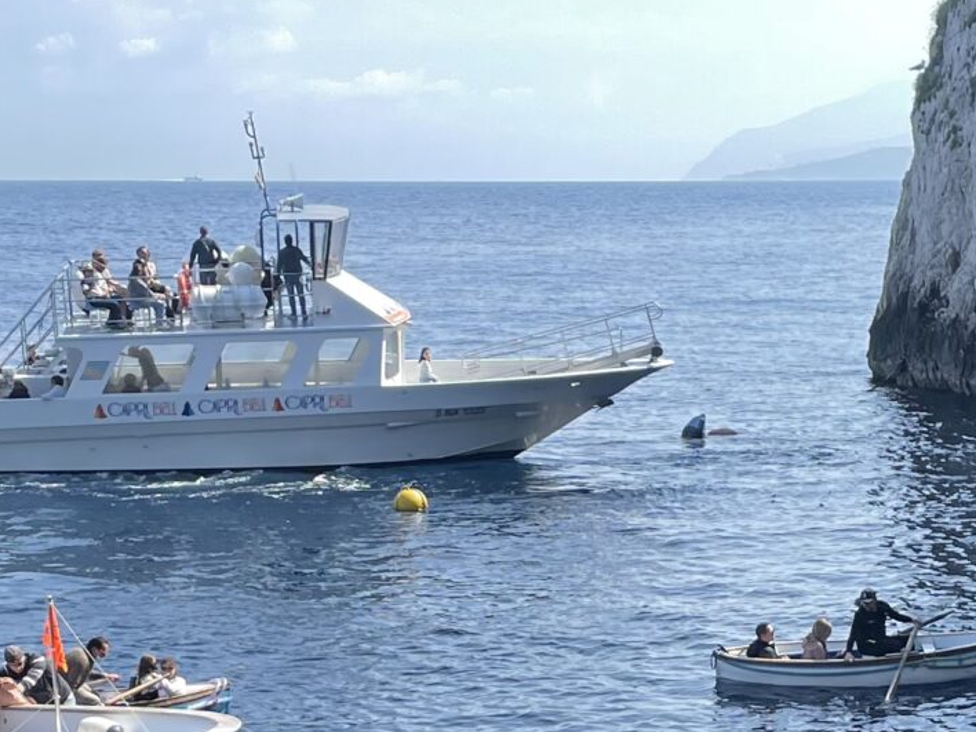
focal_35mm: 94
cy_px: 801
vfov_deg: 15.3
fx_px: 2650
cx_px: 700
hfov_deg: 20.7
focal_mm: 4.2
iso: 32
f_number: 1.6
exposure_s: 1/2053
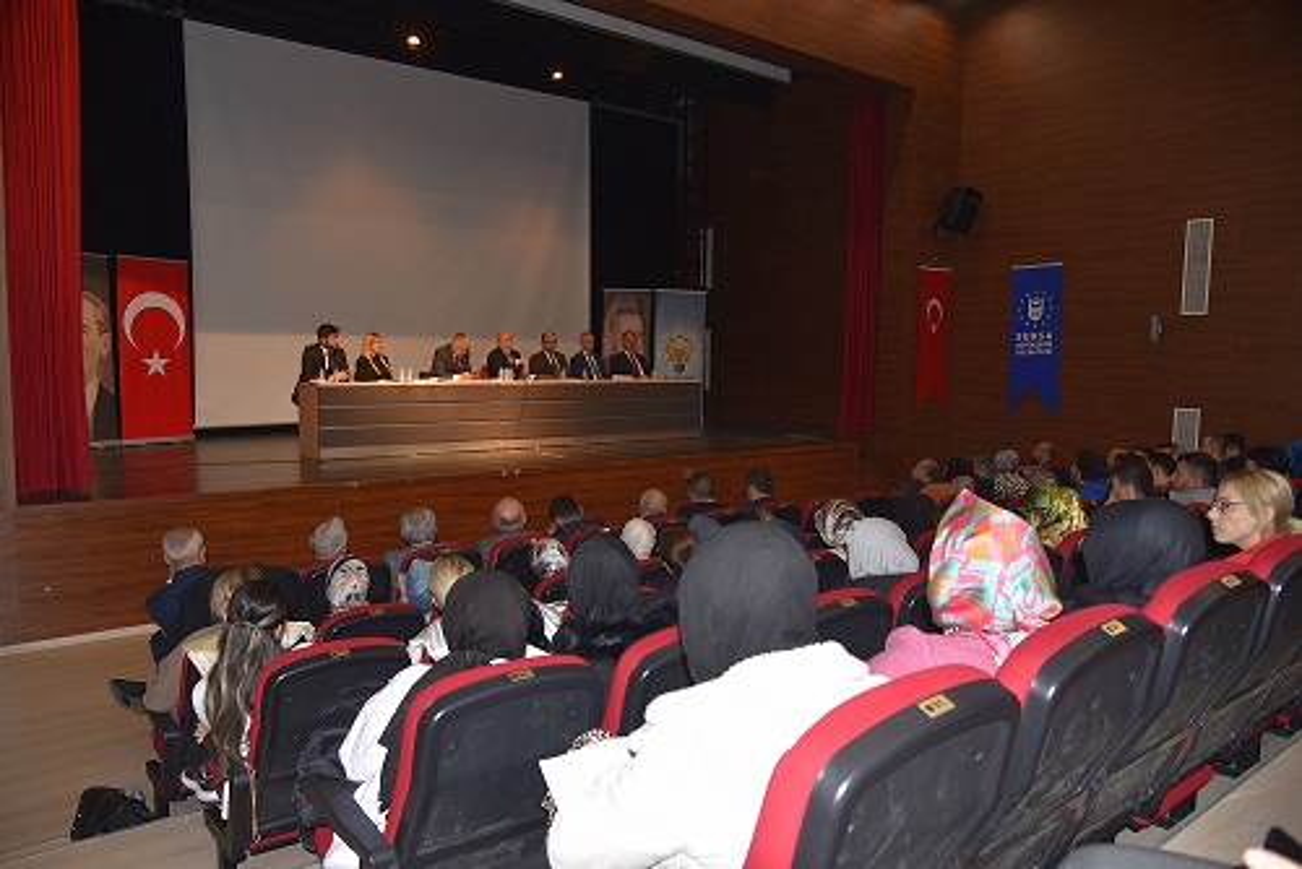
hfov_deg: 73.7
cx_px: 651
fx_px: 868
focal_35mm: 24
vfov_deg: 53.2
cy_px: 434
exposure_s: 1/60
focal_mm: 24
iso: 640
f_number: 4.5
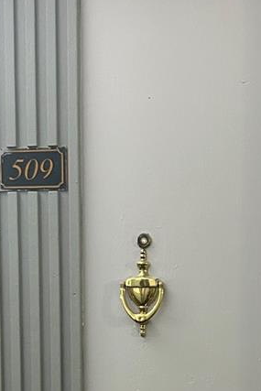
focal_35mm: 76
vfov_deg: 24.9
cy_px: 424
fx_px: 826
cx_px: 186
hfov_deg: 17.9
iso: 500
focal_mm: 5.7
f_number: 1.5
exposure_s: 1/40
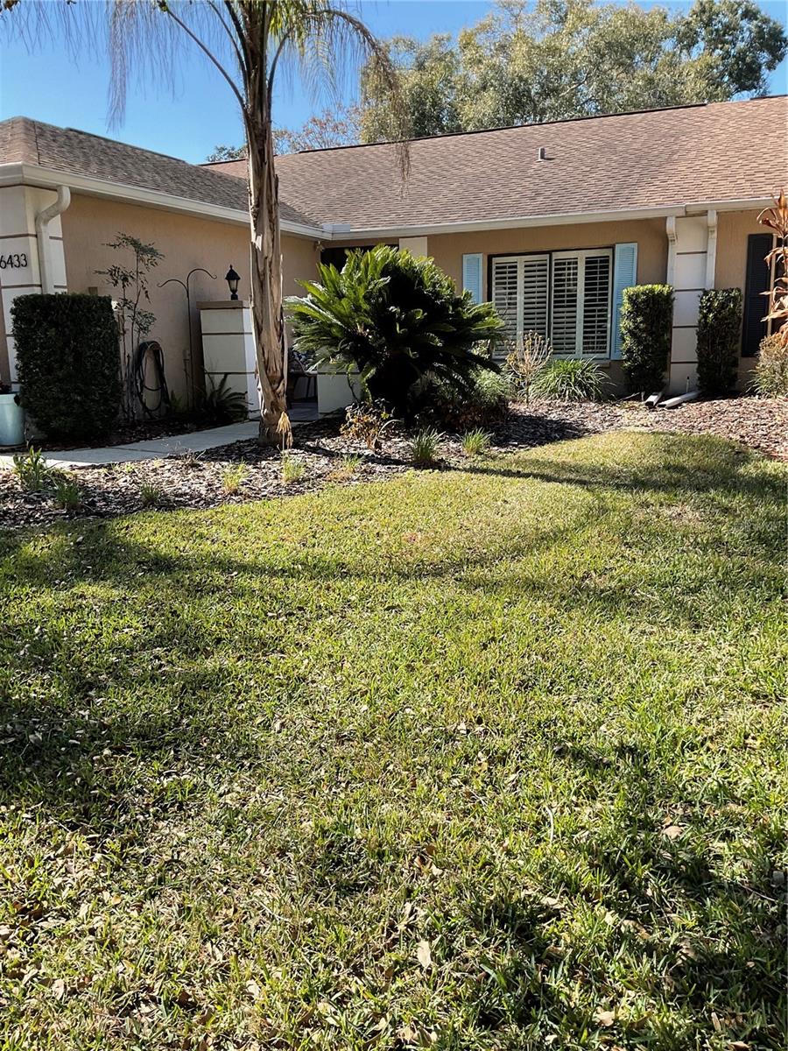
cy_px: 526
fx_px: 880
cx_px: 394
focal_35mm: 29
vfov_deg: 61.7
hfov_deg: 48.2
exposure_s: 1/642
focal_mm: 3
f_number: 1.8
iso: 16
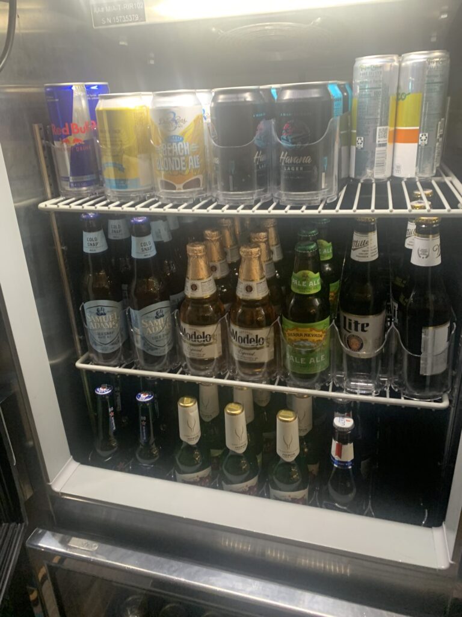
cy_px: 308
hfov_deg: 53.1
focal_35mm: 26
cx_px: 231
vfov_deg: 67.3
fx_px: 463
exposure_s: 1/60
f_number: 1.8
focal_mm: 4.25
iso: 250
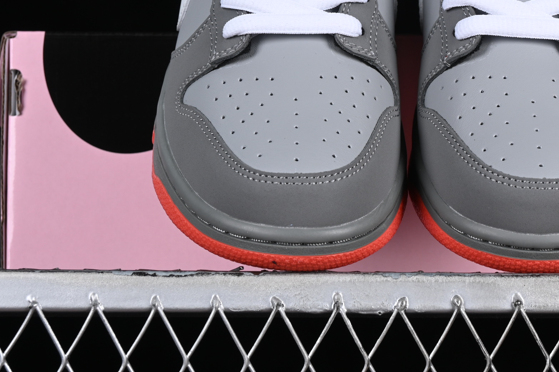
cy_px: 80
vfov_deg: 10.3
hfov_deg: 15.4
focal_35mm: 133
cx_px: 388
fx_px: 2065
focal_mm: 50
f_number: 8
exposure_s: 1/80
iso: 160
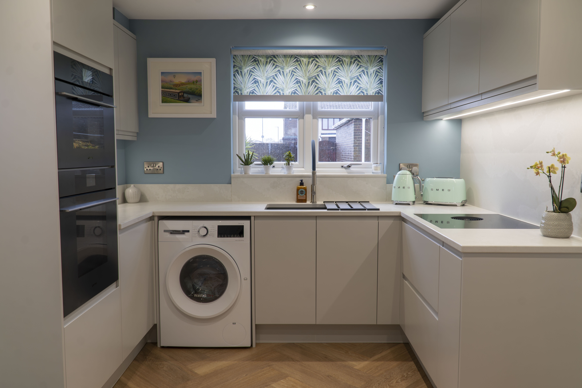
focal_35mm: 27
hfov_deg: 67.4
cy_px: 194
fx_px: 436
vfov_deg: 47.9
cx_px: 291
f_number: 11
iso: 125
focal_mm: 18
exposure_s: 1/2.5
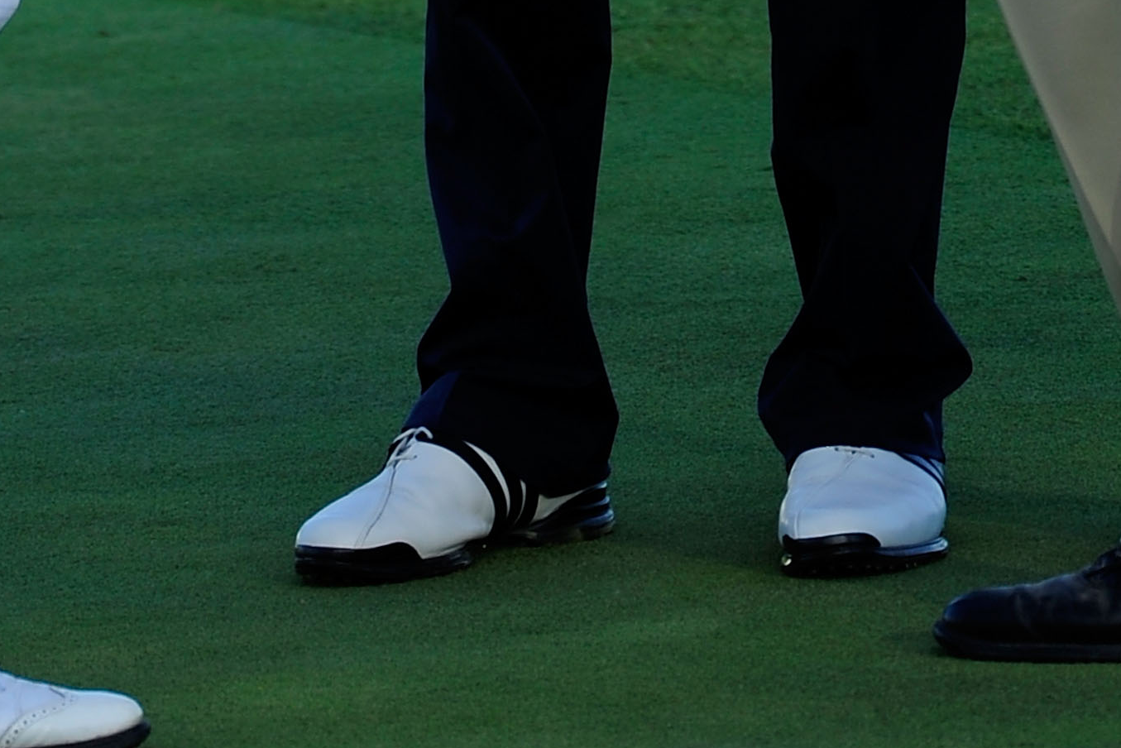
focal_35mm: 1569
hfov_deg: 1.3
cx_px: 501
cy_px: -850
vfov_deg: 0.9
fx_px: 48864
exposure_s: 1/500
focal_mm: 500
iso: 200
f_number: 5
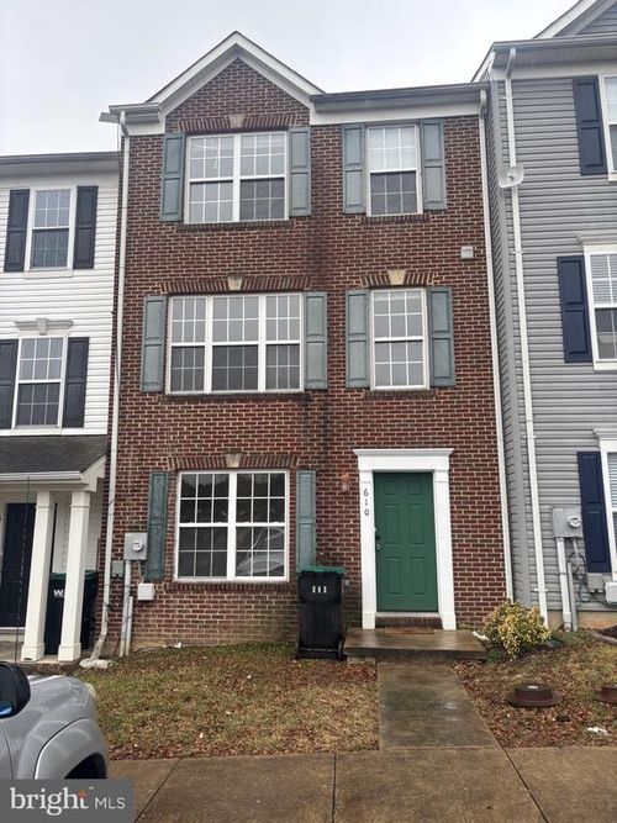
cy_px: 412
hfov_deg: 53.0
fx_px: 618
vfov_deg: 67.3
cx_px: 308
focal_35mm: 26
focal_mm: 5.96
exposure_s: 1/324
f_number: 1.6
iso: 50
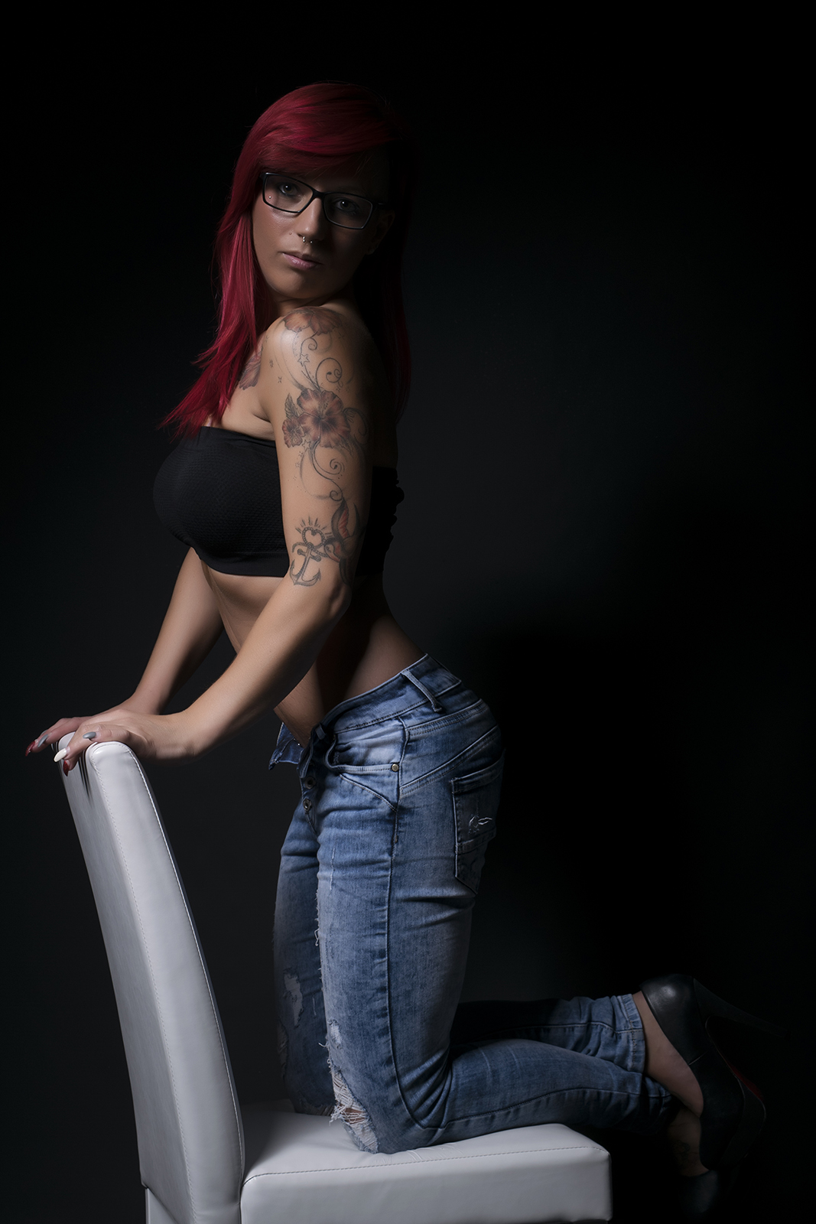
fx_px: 2294
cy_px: 612
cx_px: 408
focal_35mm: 68
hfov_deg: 20.2
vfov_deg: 29.9
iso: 100
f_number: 11
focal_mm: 45
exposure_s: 1/200
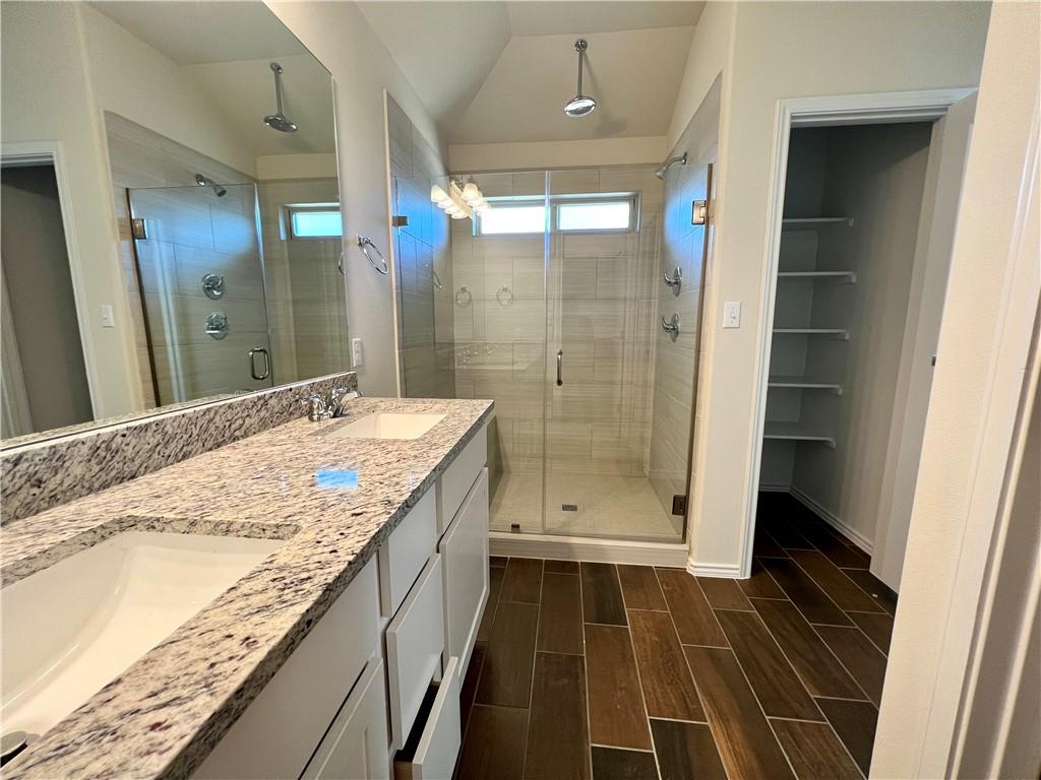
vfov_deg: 89.9
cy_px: 390
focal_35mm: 13
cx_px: 520
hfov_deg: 106.2
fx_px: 391
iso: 200
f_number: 1.8
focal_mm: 1.57
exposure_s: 1/120
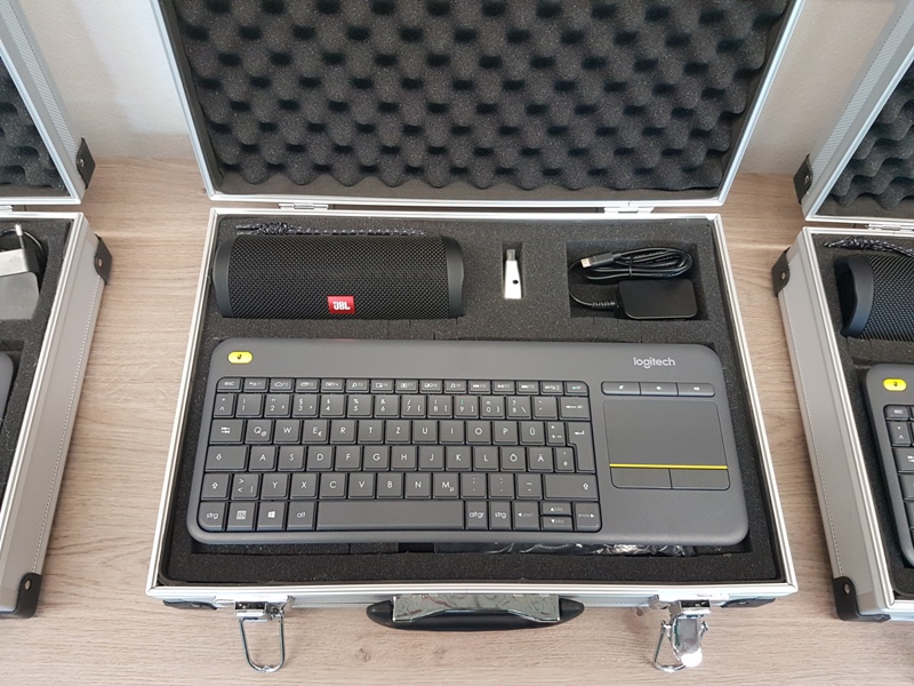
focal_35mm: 26
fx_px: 687
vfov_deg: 53.1
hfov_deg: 67.3
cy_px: 343
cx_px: 457
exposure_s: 1/50
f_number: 1.7
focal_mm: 4.2
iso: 200
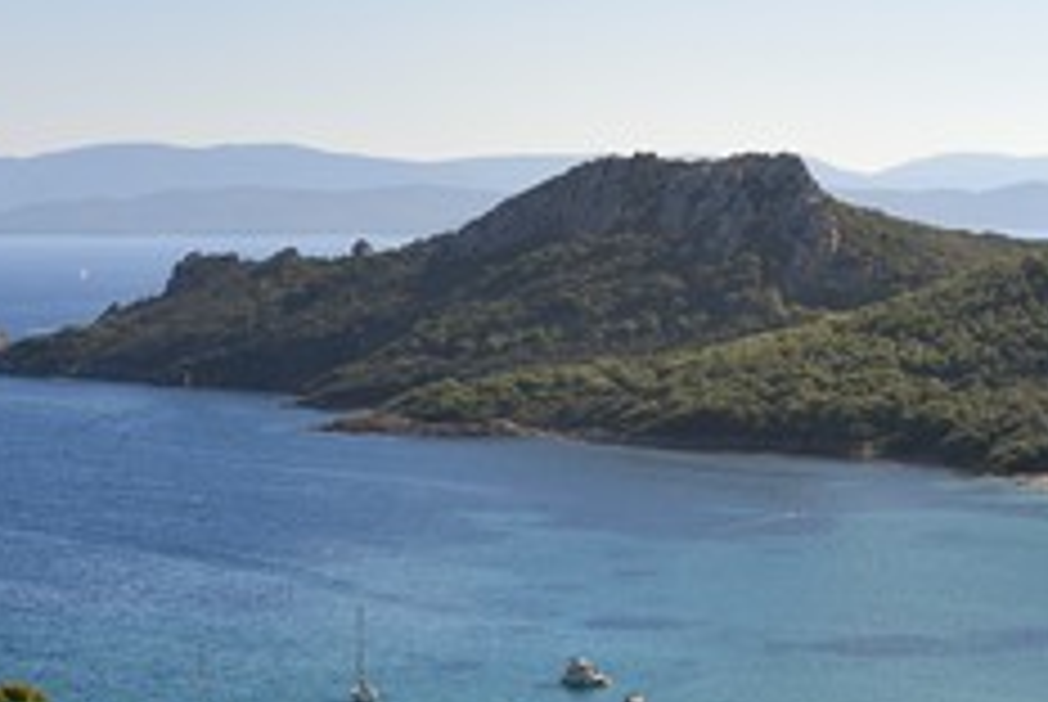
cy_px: 500
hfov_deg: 16.2
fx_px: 3673
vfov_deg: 10.9
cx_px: 666
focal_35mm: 126
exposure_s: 1/250
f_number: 14
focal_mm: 70
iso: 200
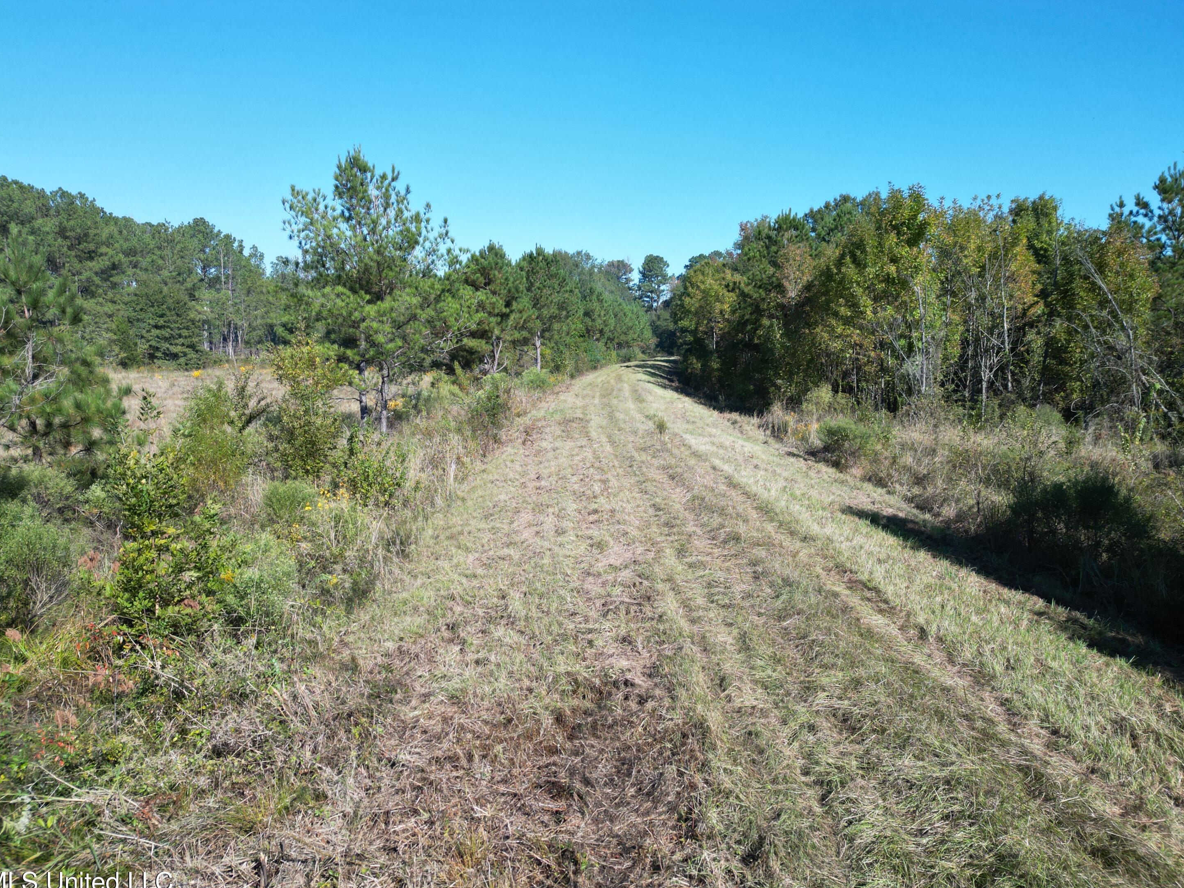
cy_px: 462
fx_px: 855
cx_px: 600
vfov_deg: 54.9
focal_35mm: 25
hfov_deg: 69.4
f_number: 1.7
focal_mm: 6.72
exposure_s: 1/1600
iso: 100
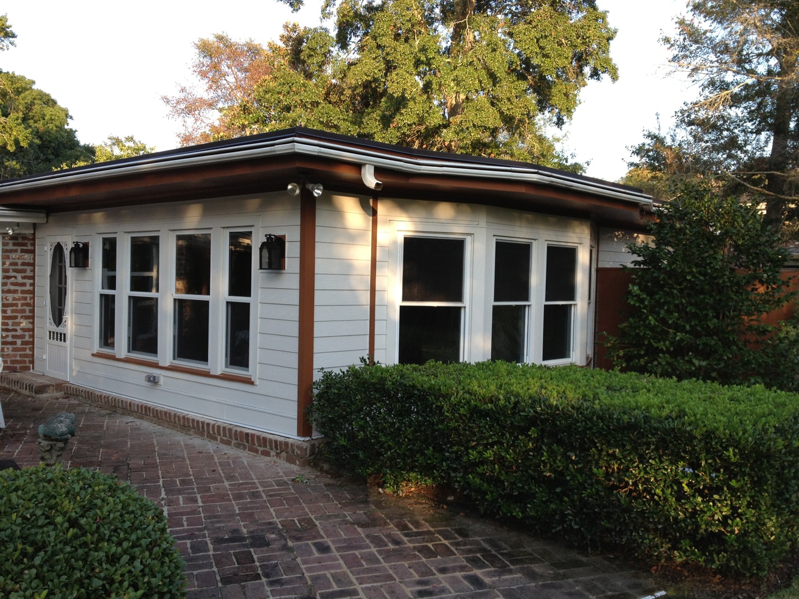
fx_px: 808
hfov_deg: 52.6
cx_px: 400
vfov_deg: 40.7
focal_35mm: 35
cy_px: 300
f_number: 2.4
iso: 50
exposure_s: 1/192
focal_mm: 4.28
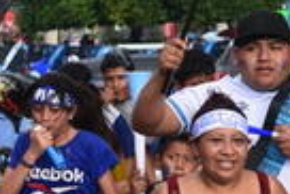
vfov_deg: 3.6
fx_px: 3105
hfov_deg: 5.3
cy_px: 185
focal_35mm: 385
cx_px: 512
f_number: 5.6
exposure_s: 1/400
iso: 400
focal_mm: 70
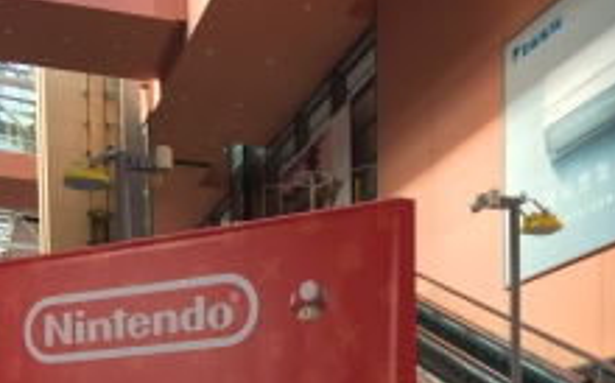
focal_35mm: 56
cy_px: 548
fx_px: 938
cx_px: 282
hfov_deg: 36.3
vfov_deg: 20.3
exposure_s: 1/40
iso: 32
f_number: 2.2
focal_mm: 4.15
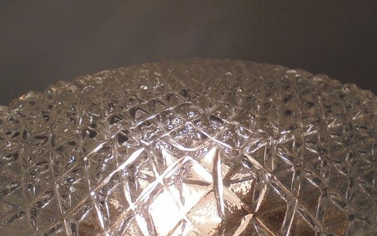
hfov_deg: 33.5
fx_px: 627
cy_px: 197
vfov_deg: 21.0
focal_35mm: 61
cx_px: 194
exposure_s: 1/200
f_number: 4.2
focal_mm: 6.9
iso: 100
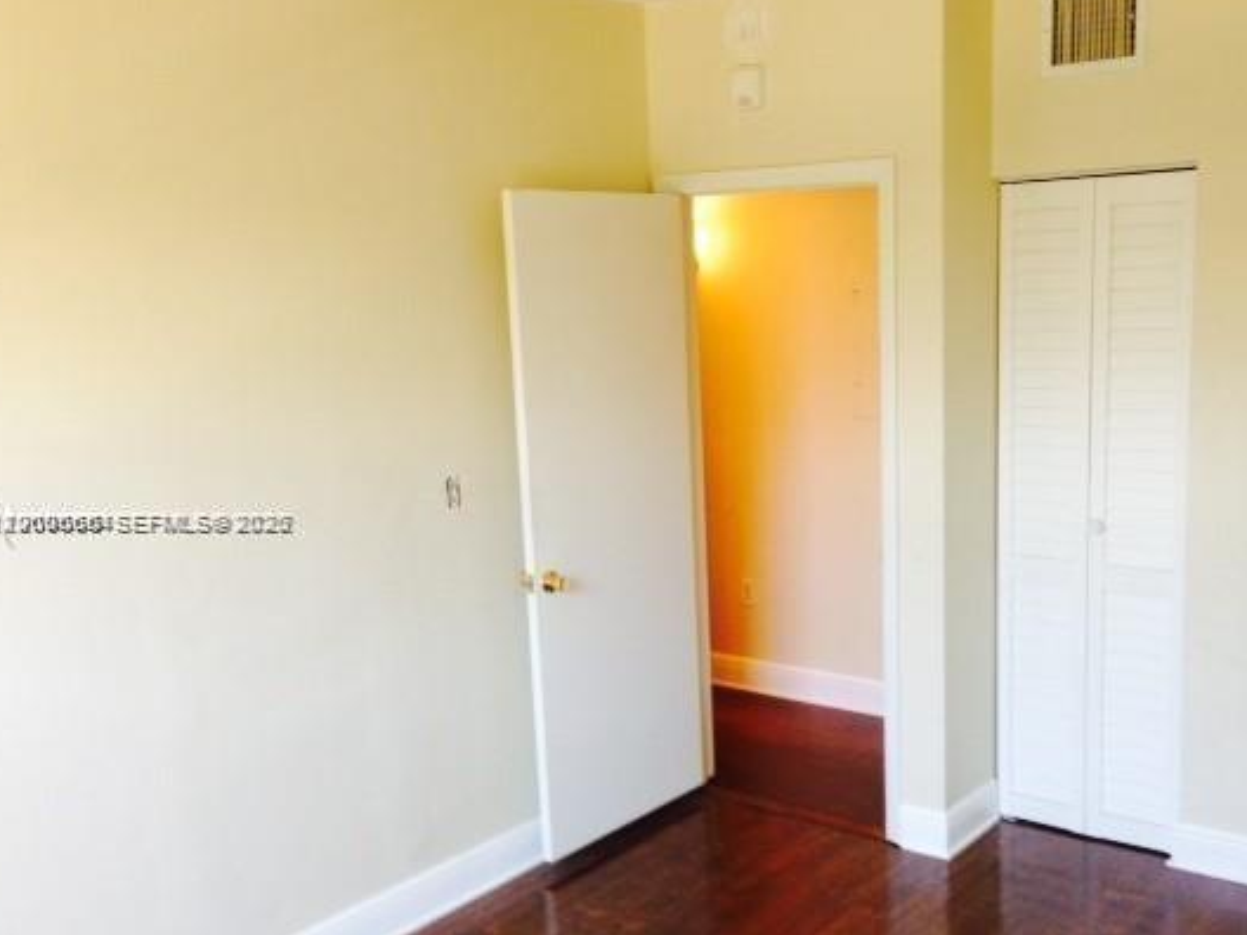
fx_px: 1441
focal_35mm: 40
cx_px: 720
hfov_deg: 46.6
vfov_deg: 35.9
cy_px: 522
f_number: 2.4
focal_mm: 4.12
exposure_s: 1/24
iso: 64
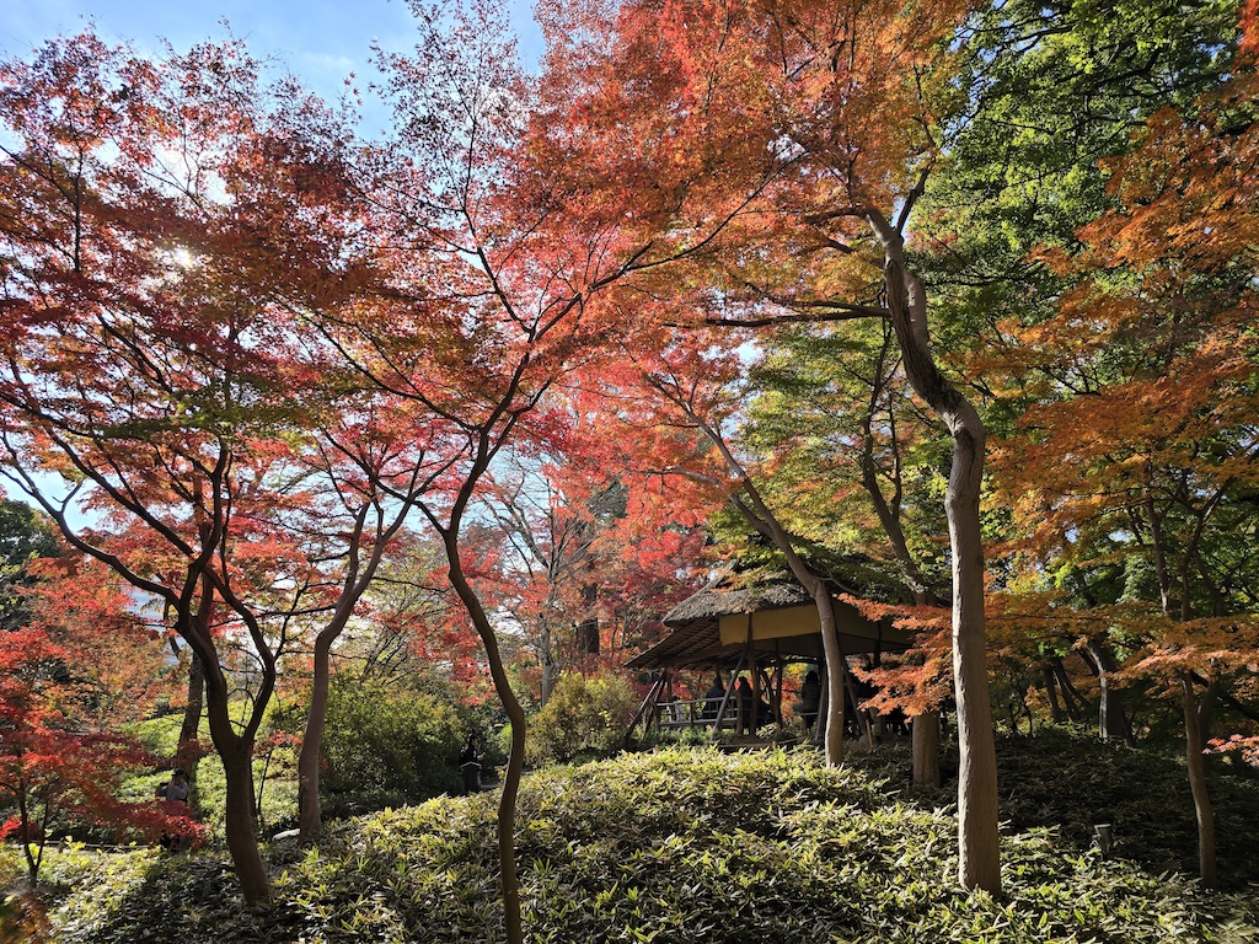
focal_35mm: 23
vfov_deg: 58.9
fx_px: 837
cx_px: 630
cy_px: 472
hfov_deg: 73.9
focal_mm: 6.3
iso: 12
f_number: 1.7
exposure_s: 1/553
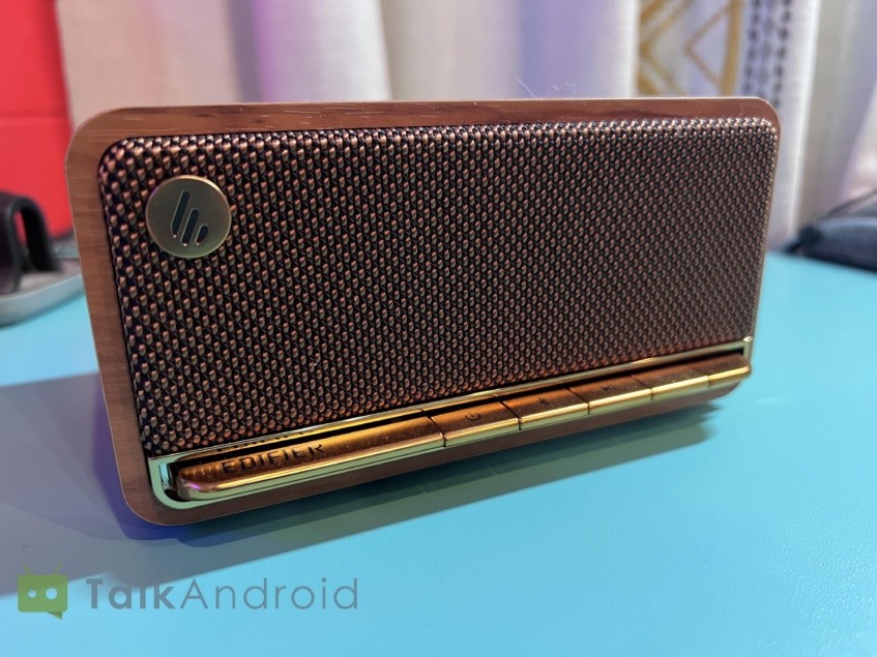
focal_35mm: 26
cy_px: 328
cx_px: 438
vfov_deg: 53.1
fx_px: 659
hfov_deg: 67.3
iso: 400
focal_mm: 5.7
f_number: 1.5
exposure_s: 1/59
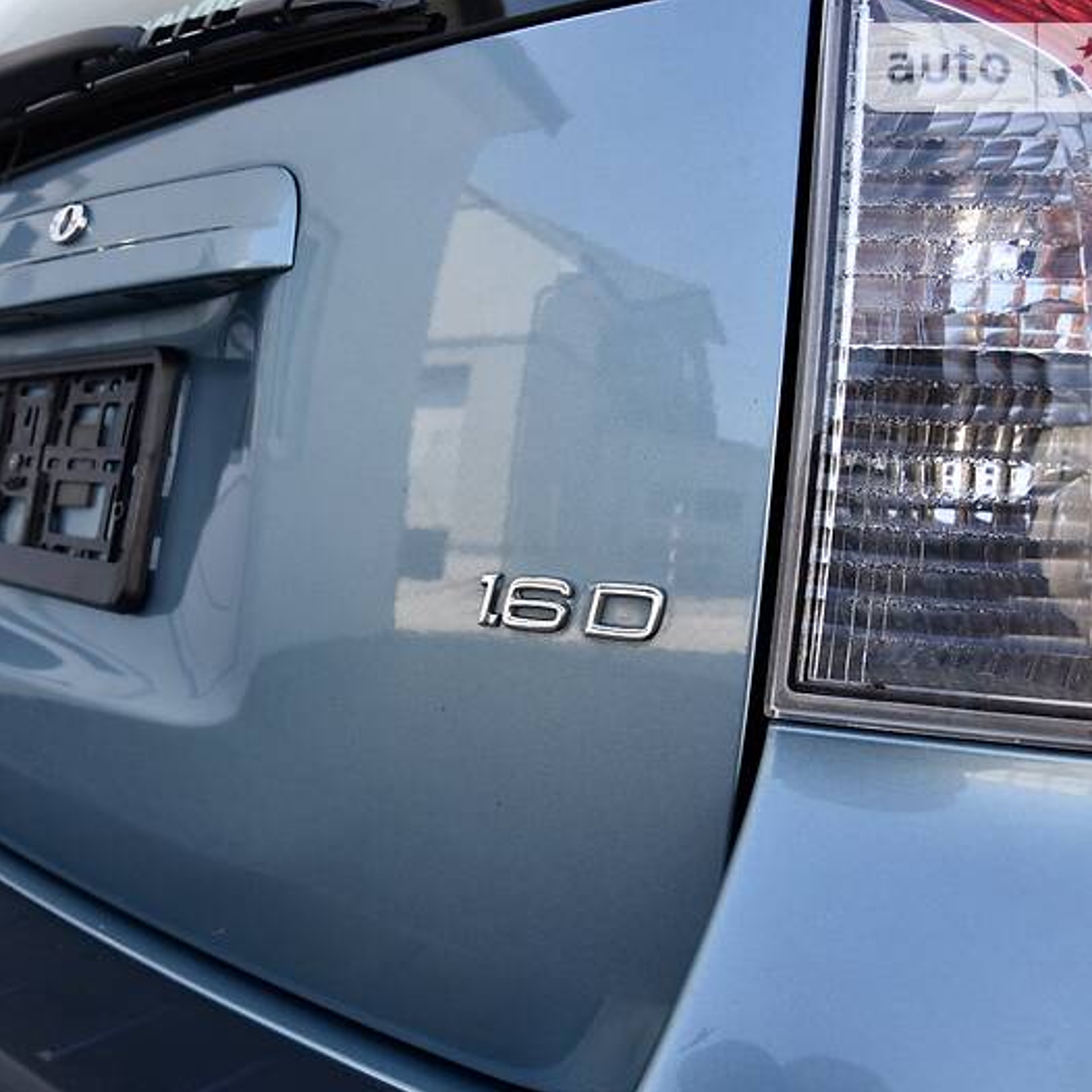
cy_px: 551
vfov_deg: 52.5
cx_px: 361
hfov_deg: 51.5
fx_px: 1106
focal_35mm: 31
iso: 400
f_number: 7.1
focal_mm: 24
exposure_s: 1/200
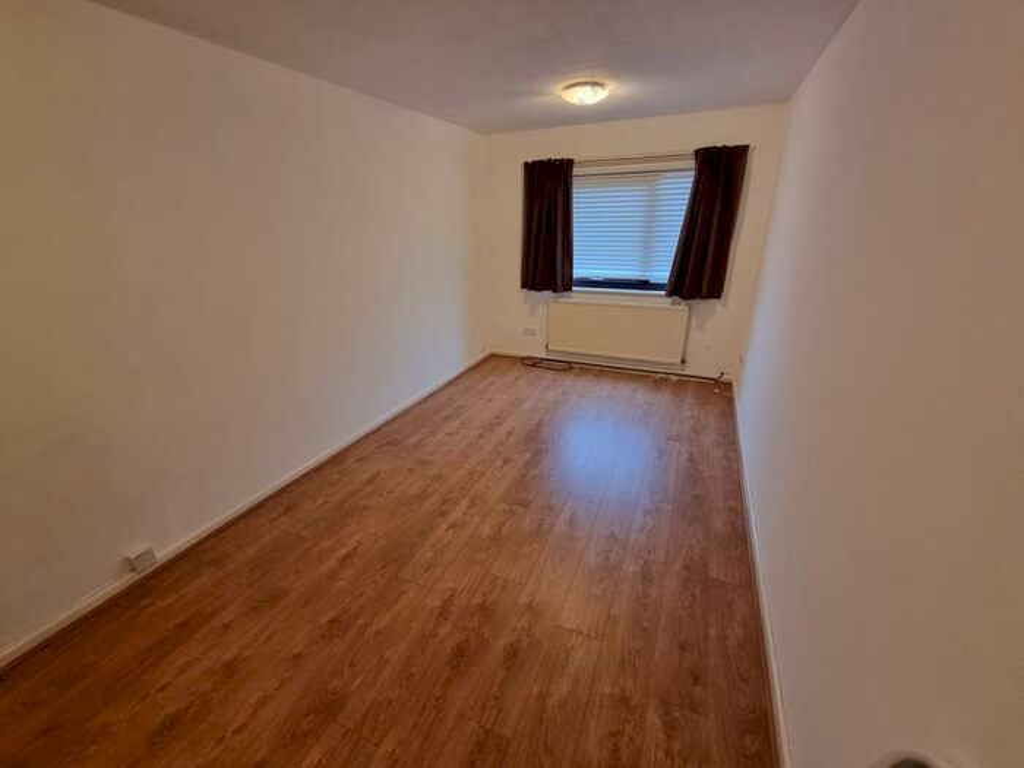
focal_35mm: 13
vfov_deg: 89.9
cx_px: 512
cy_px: 384
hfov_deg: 106.2
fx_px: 385
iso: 400
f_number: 2.2
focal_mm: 2.2
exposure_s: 1/33
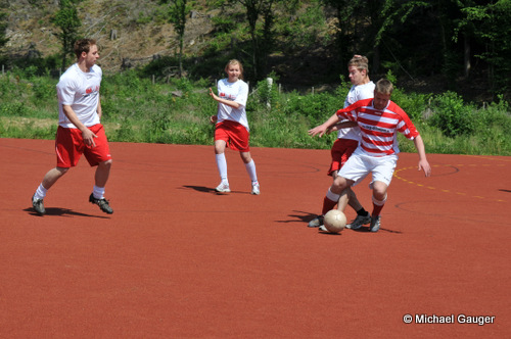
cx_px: 256
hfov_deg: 19.5
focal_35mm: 105
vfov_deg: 13.0
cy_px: 170
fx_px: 1488
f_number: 8
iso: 200
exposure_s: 1/640
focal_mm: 70
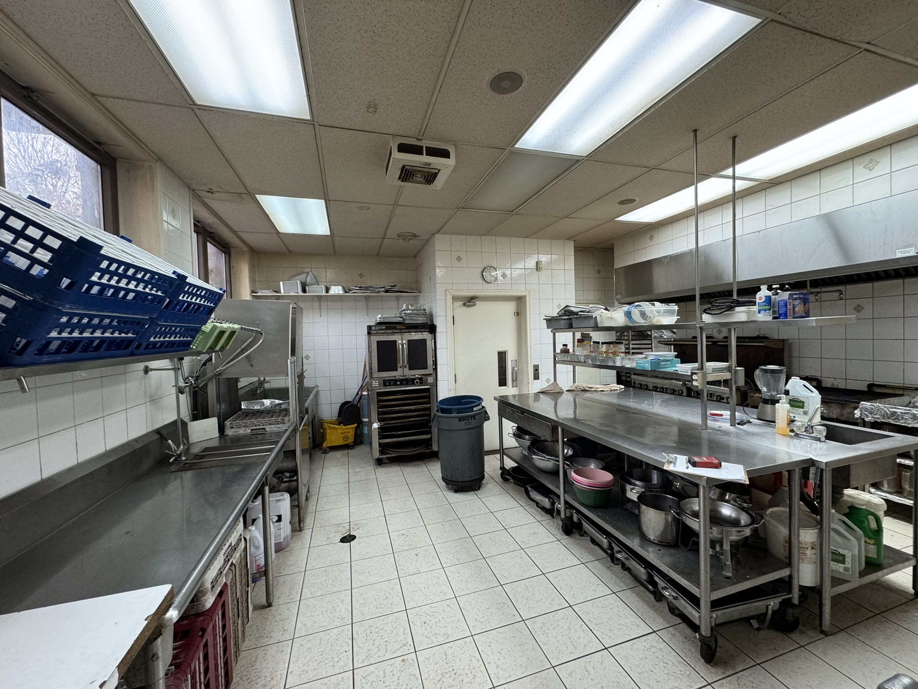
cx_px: 459
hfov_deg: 102.1
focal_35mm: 14
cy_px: 344
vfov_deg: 85.7
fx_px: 371
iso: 160
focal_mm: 2.22
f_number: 2.2
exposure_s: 1/60
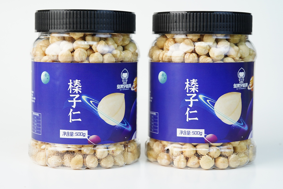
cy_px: 94
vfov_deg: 19.5
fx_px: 550
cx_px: 142
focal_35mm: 70
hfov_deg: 28.8
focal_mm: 70
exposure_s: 1/80
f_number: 7.1
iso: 1250
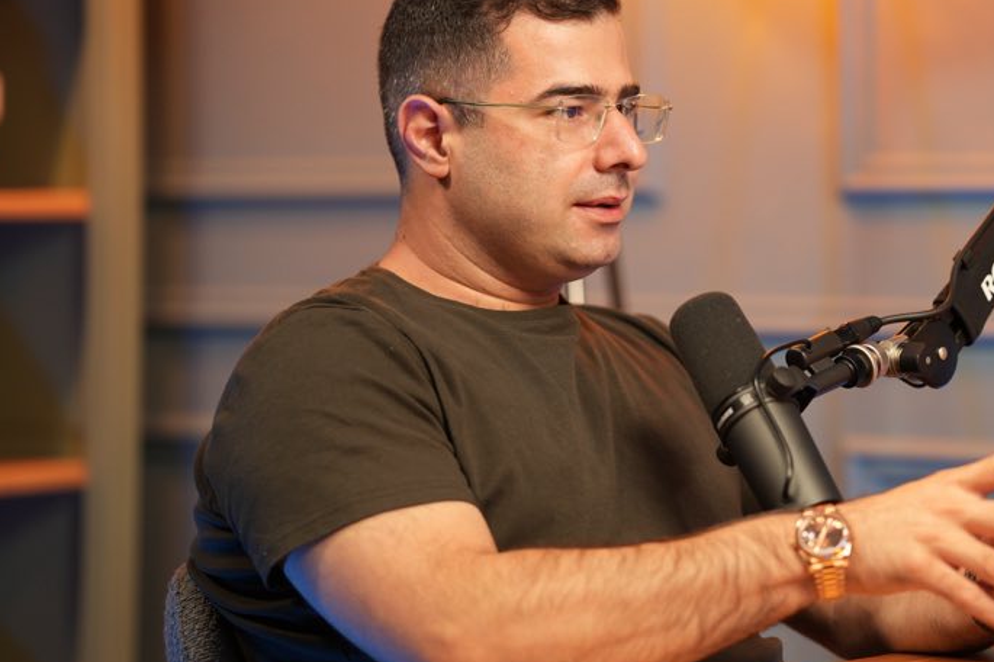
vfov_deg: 9.2
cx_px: 743
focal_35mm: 149
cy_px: 242
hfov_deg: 13.7
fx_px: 4112
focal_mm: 85
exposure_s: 1/100
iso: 160
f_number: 1.4
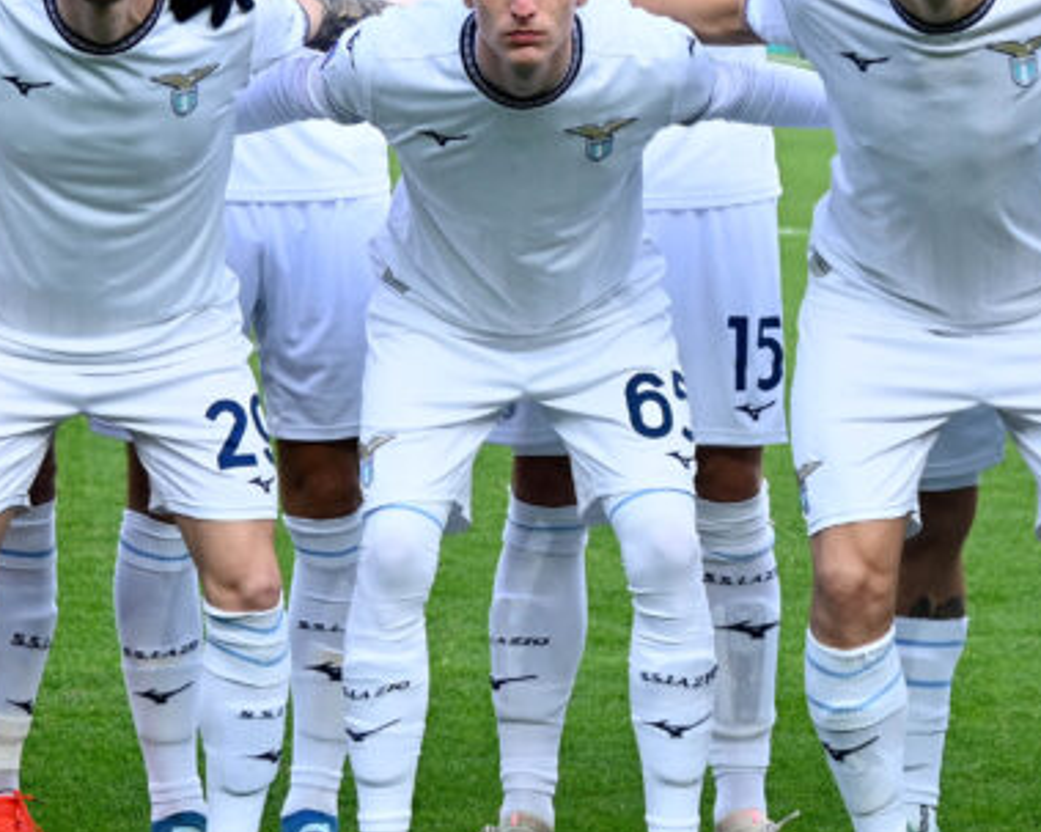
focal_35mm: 190
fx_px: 5852
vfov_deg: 8.1
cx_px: 577
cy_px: 180
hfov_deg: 10.2
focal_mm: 75
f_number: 5
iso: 640
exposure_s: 1/500
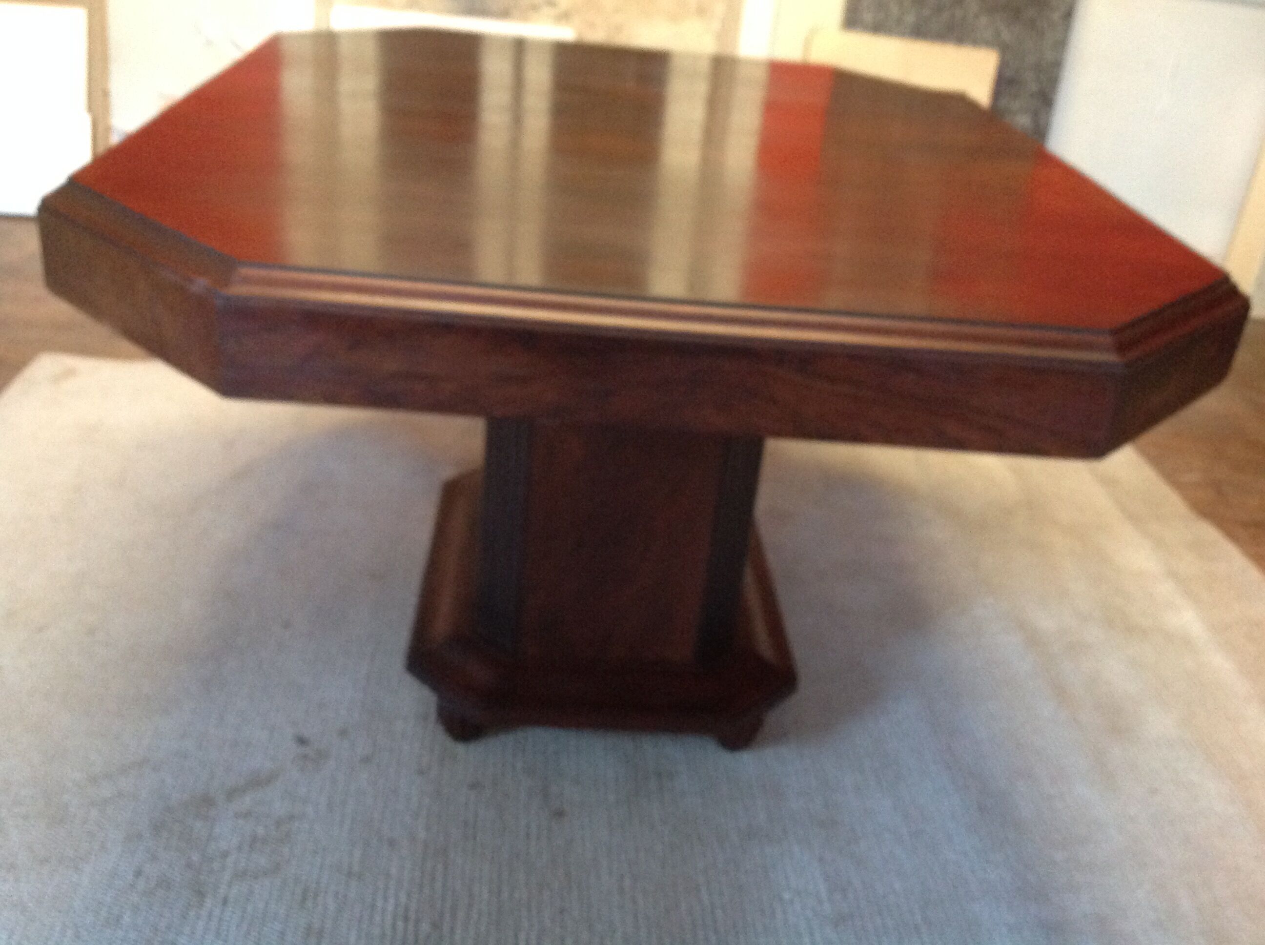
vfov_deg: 40.6
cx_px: 632
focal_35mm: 35
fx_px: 1277
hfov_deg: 52.7
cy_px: 472
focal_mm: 4.28
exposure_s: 1/15
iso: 400
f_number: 2.4
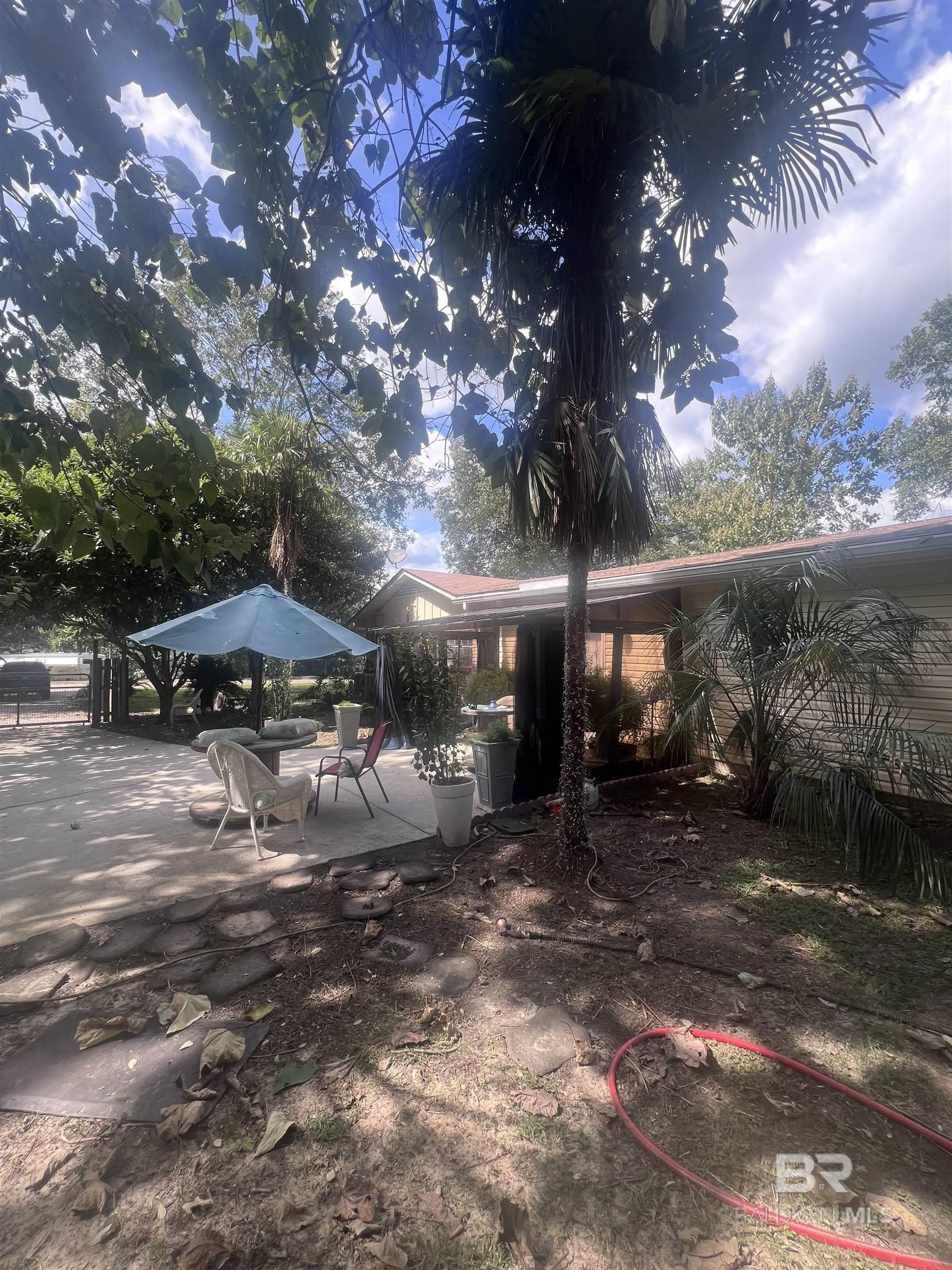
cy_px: 635
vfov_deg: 106.2
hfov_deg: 89.9
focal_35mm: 13
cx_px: 476
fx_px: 477
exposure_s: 1/322
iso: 32
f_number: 1.8
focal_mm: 1.57
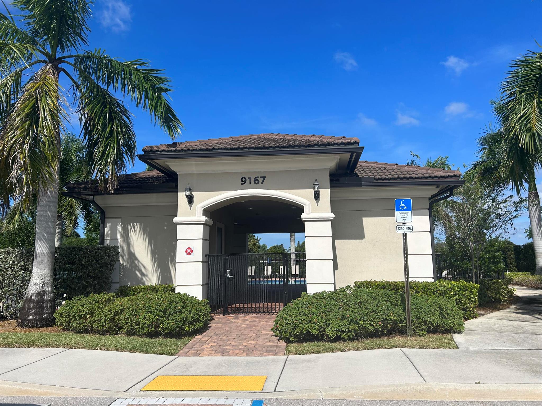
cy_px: 203
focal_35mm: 26
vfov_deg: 53.1
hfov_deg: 67.3
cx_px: 271
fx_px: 407
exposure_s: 1/5882
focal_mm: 5.7
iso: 50
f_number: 1.5
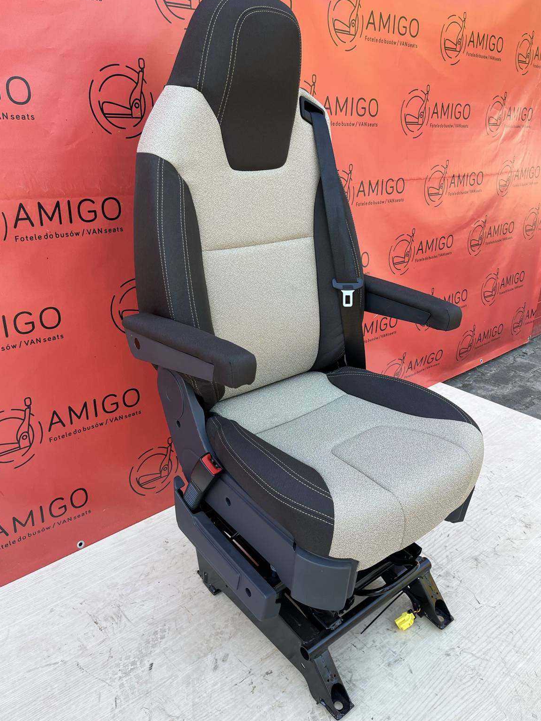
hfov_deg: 51.4
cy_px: 352
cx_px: 278
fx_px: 563
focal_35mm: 27
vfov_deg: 65.3
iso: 40
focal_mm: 5.1
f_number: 1.6
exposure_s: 1/251
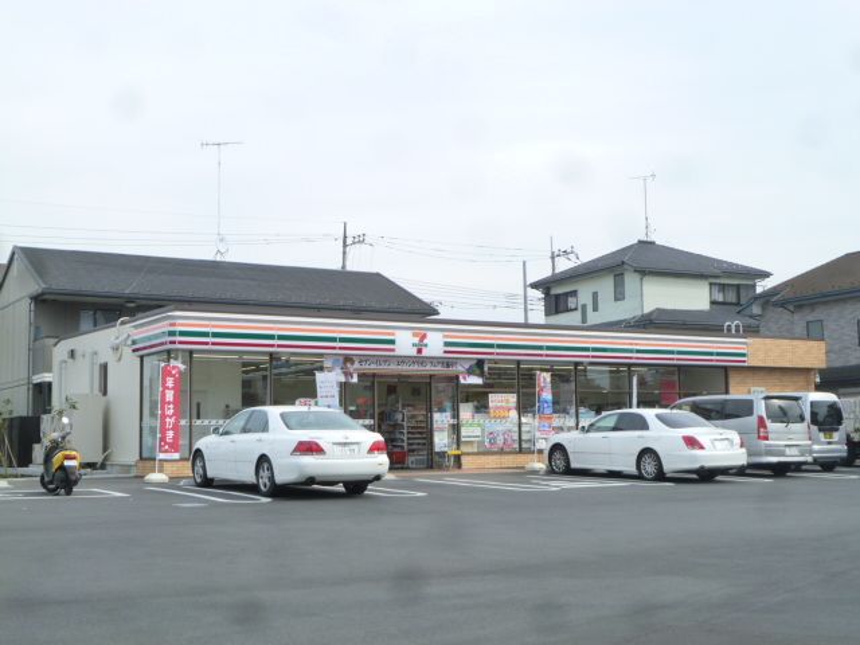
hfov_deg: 40.4
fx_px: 1168
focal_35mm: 47
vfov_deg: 30.9
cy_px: 322
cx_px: 430
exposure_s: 1/320
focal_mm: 8.3
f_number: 3.9
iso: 125
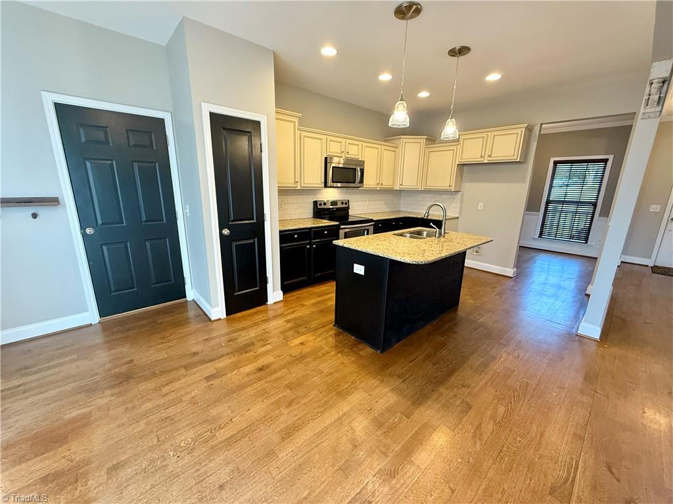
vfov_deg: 85.7
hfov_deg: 102.1
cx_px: 336
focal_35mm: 14
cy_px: 252
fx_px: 272
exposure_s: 1/60
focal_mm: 2.22
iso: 400
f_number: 2.2
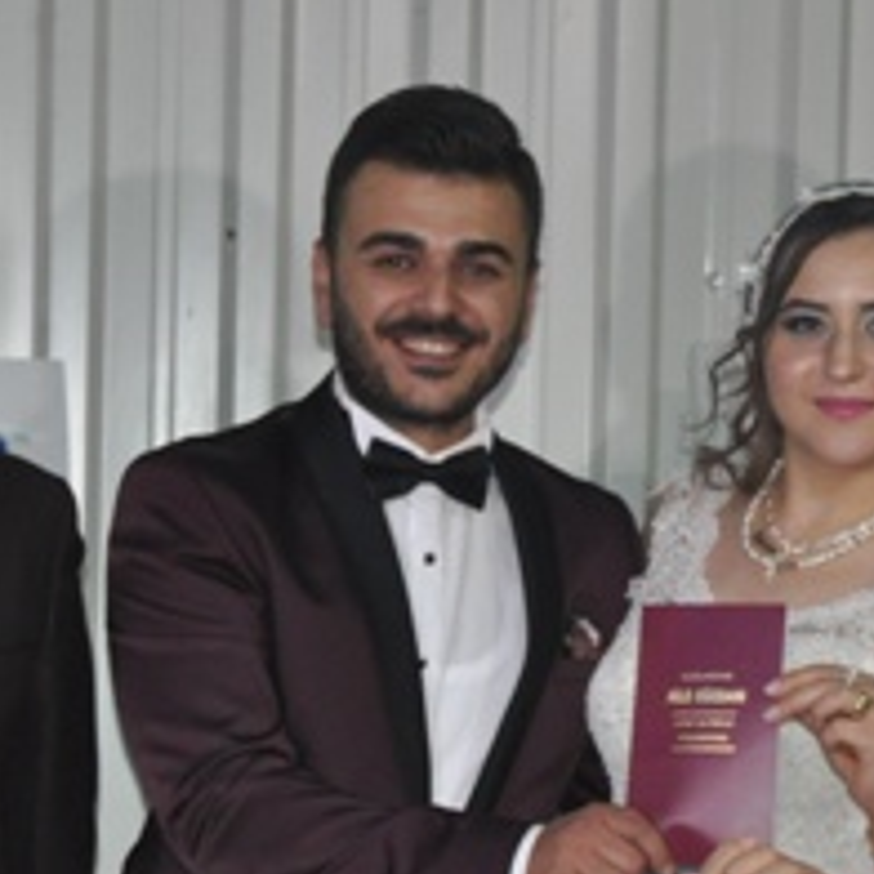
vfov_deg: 12.3
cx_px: 321
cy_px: 716
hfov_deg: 12.4
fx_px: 4028
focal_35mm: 141
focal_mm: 34
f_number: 4
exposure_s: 1/60
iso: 800
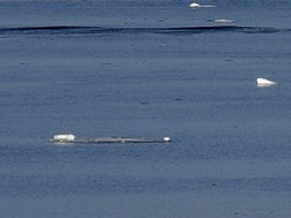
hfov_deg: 1.4
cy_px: -8
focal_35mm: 1422
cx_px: 926
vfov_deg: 1.0
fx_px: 11954
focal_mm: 200
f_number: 13
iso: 200
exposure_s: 1/400
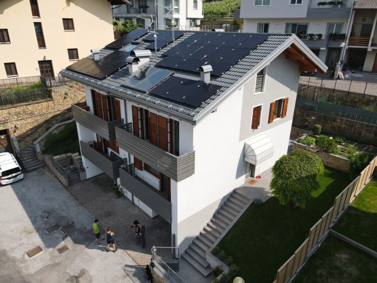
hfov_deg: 71.6
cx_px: 188
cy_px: 142
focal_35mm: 24
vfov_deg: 56.8
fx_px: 261
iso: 110
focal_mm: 4.5
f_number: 2.8
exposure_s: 1/725
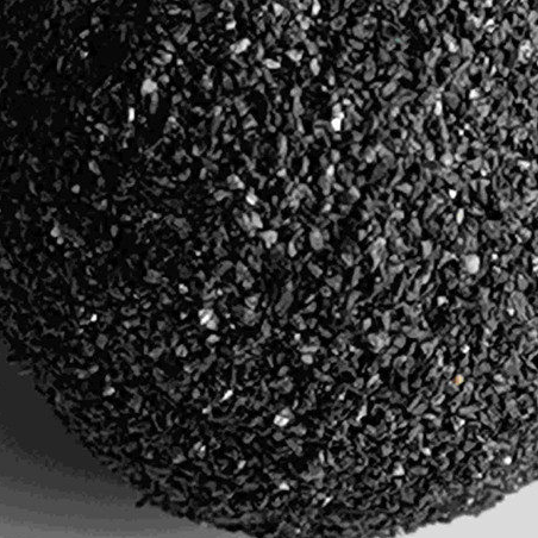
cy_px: 139
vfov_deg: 7.1
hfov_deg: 7.1
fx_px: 4361
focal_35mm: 248
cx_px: 320
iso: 80
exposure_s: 1/100
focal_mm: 6.67
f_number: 1.9
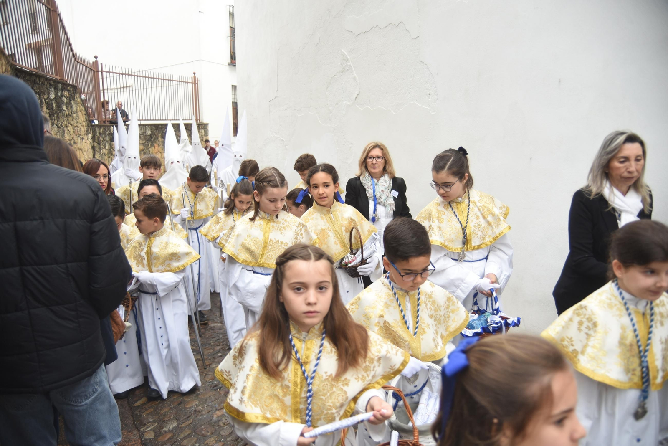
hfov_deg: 63.6
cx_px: 334
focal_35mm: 29
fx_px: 538
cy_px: 223
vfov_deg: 45.0
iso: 500
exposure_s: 1/160
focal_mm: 29
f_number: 5
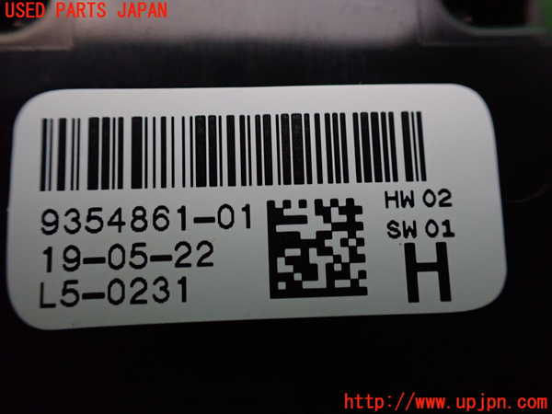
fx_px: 478
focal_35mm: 30
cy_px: 207
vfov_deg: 46.8
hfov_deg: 60.0
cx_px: 276
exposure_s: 1/100
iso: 800
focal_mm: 5.4
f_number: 2.3
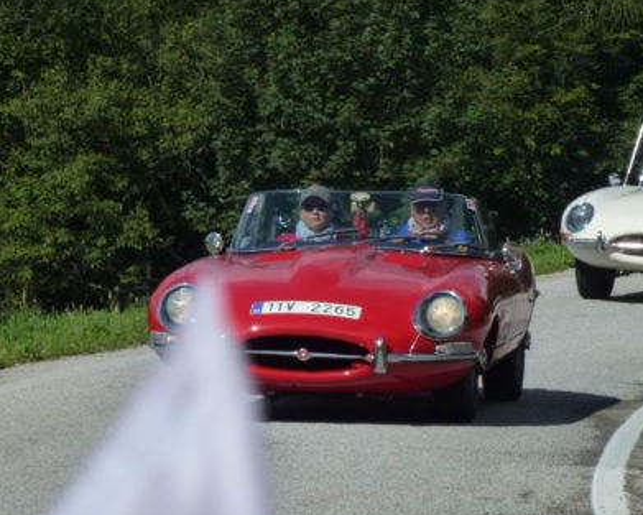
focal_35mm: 332
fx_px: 6320
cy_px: 264
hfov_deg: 5.8
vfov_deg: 4.7
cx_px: 372
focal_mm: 47.7
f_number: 5.6
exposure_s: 1/1000
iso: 160
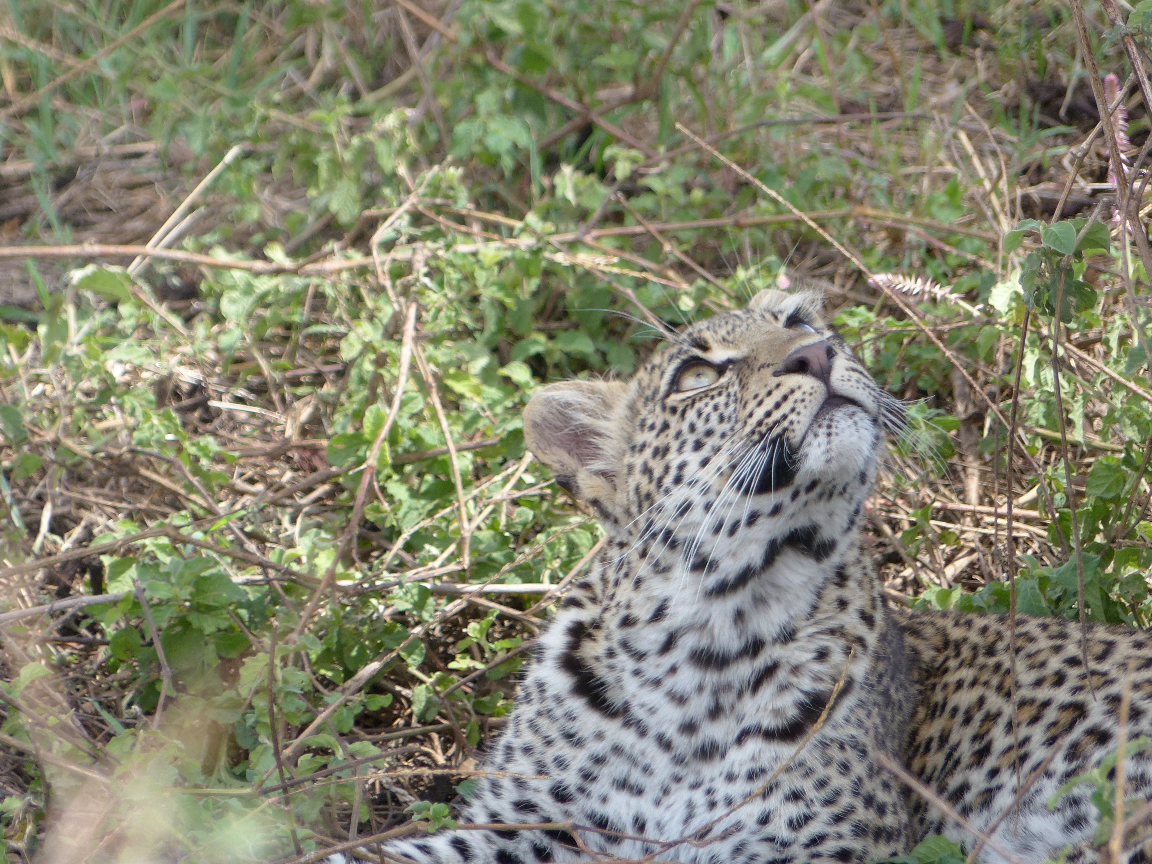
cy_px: 432
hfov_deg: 4.2
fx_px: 15575
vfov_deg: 3.2
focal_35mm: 468
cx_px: 576
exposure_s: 1/500
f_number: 2.8
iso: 100
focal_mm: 84.3
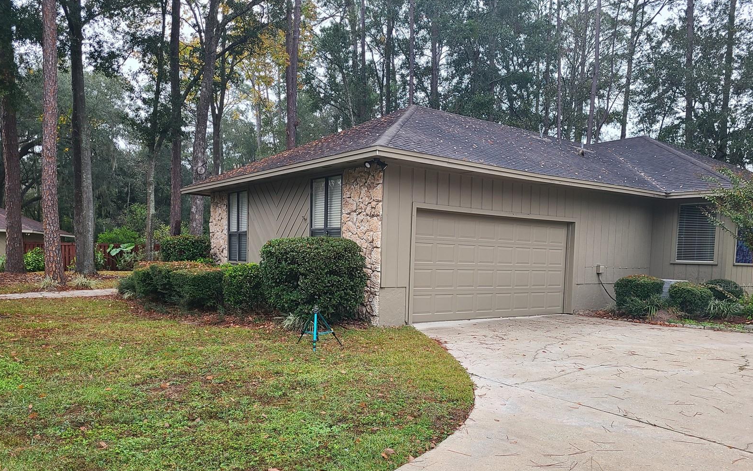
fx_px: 575
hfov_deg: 66.5
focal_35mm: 28
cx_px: 379
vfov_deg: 44.3
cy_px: 286
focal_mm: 5.4
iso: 80
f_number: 1.8
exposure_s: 1/60
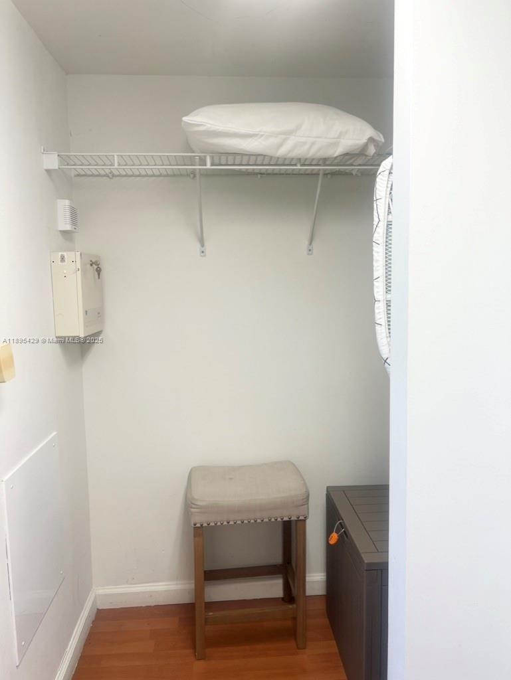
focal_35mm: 26
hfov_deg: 53.1
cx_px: 256
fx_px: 511
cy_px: 340
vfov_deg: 67.3
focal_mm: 5.7
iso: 64
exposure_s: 1/120
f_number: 1.5
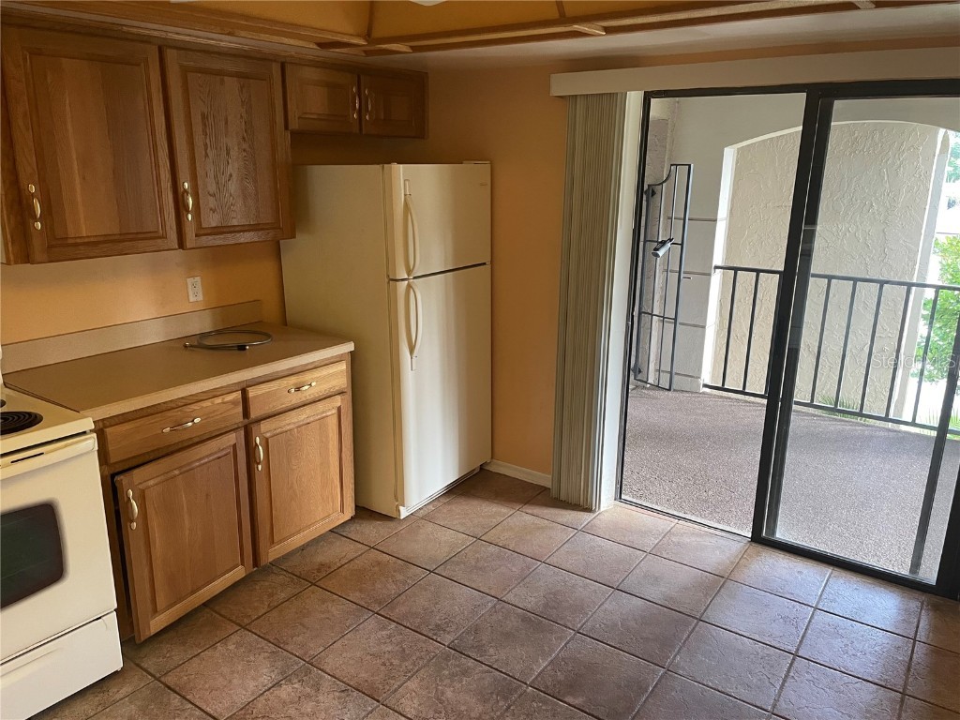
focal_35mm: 26
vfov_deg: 53.1
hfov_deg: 67.3
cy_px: 360
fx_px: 721
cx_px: 480
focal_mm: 4.2
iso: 250
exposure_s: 1/60
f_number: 1.6
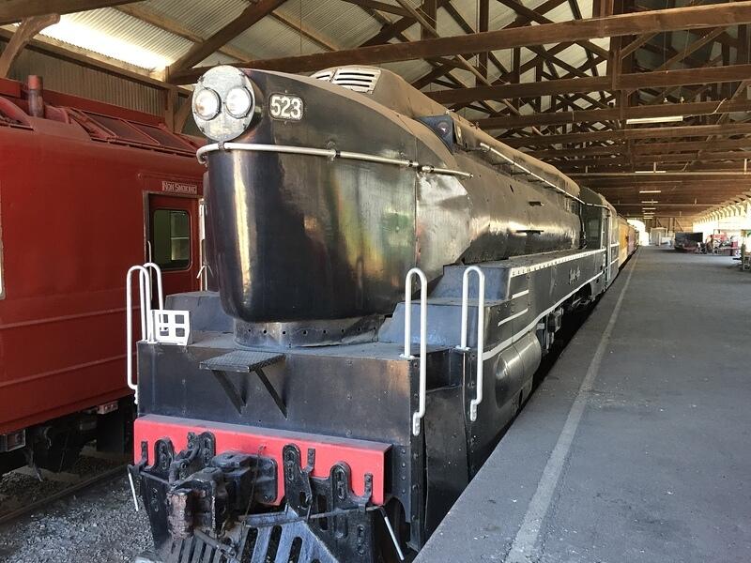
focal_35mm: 29
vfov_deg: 48.2
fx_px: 629
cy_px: 282
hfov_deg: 61.7
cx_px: 376
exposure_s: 1/30
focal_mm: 4.15
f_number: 2.2
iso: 50
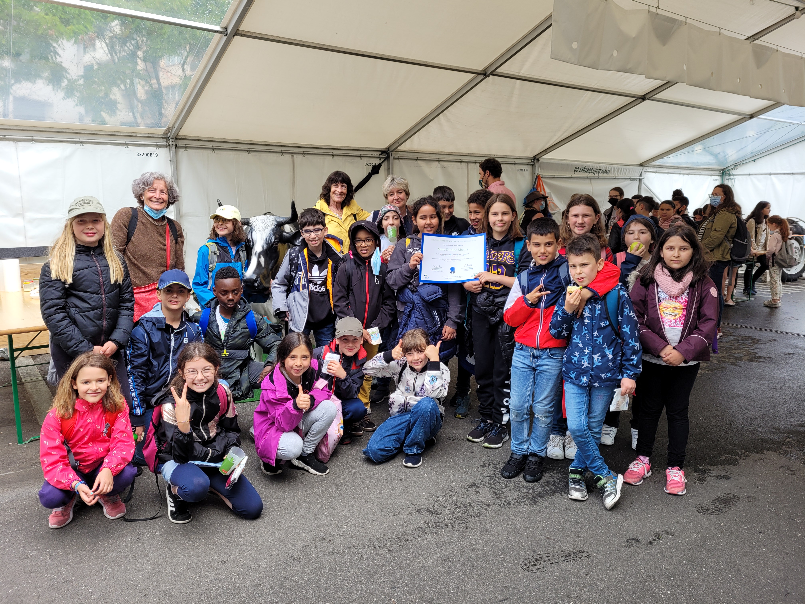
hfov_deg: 67.3
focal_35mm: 26
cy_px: 302
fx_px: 605
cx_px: 402
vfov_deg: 53.1
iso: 40
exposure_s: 1/541
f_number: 1.8
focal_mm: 5.4
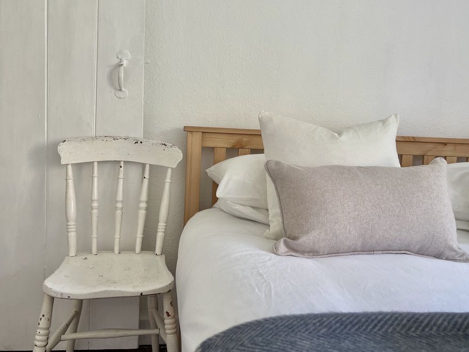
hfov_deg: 59.9
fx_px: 407
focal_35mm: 30
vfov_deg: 46.8
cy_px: 171
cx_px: 231
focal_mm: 5.1
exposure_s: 1/121
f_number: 1.6
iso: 100
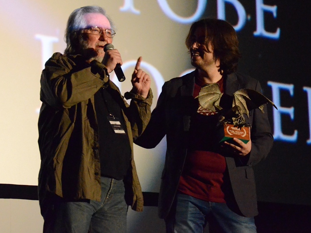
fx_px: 917
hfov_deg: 19.3
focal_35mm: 102
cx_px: 158
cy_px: 116
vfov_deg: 14.5
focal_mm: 62
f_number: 5.3
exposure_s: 1/80
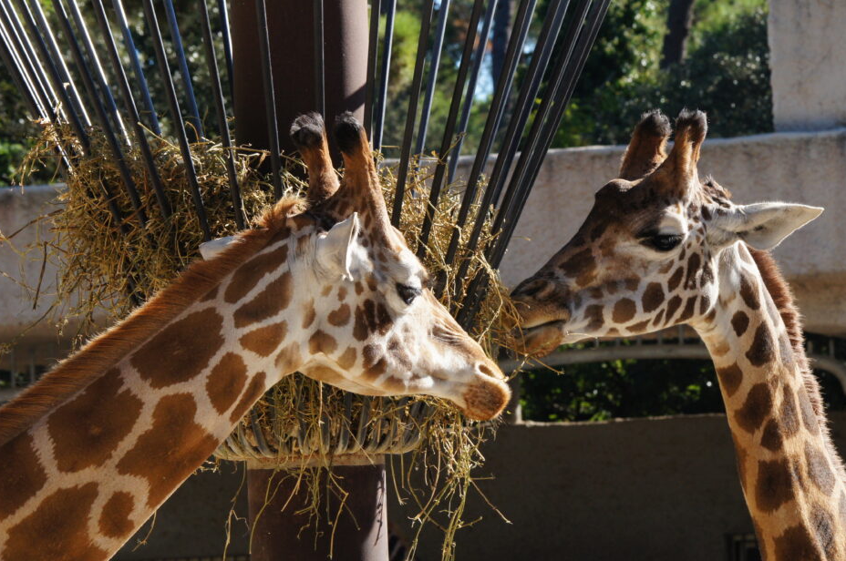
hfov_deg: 9.2
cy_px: 273
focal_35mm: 224
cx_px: 427
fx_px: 5246
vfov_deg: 6.1
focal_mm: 135
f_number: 11
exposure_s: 1/250
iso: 500
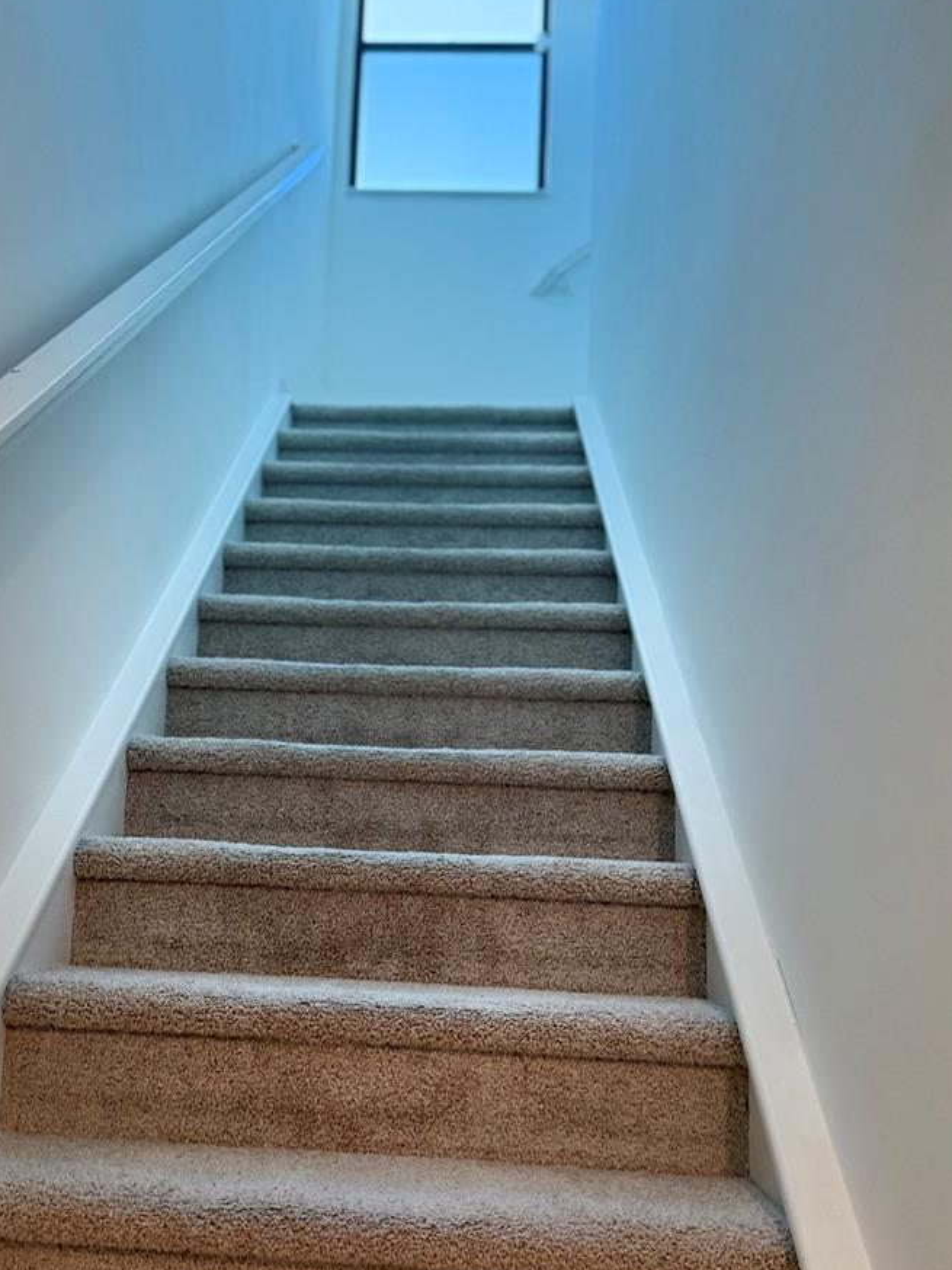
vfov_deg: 55.2
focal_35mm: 33
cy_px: 716
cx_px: 369
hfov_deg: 42.7
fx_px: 1210
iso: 125
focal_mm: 6.76
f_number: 1.78
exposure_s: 1/60
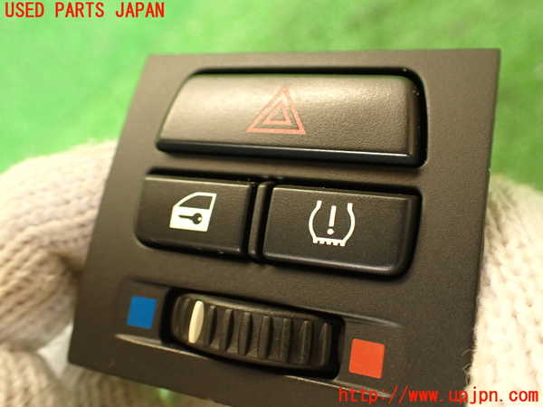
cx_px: 272
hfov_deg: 56.8
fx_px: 502
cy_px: 204
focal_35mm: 32
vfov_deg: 44.2
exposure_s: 1/30
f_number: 2.4
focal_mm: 5.79
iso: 320
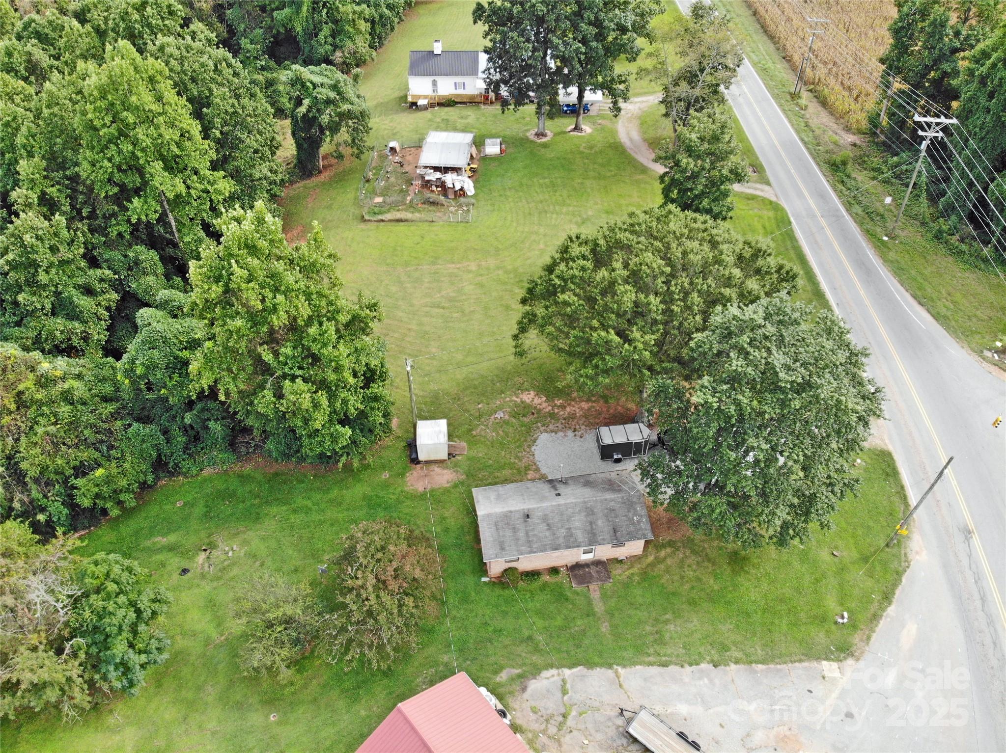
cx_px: 503
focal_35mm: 24
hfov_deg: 71.6
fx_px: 697
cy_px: 376
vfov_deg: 56.8
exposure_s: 1/192
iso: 100
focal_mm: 4.5
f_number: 2.8
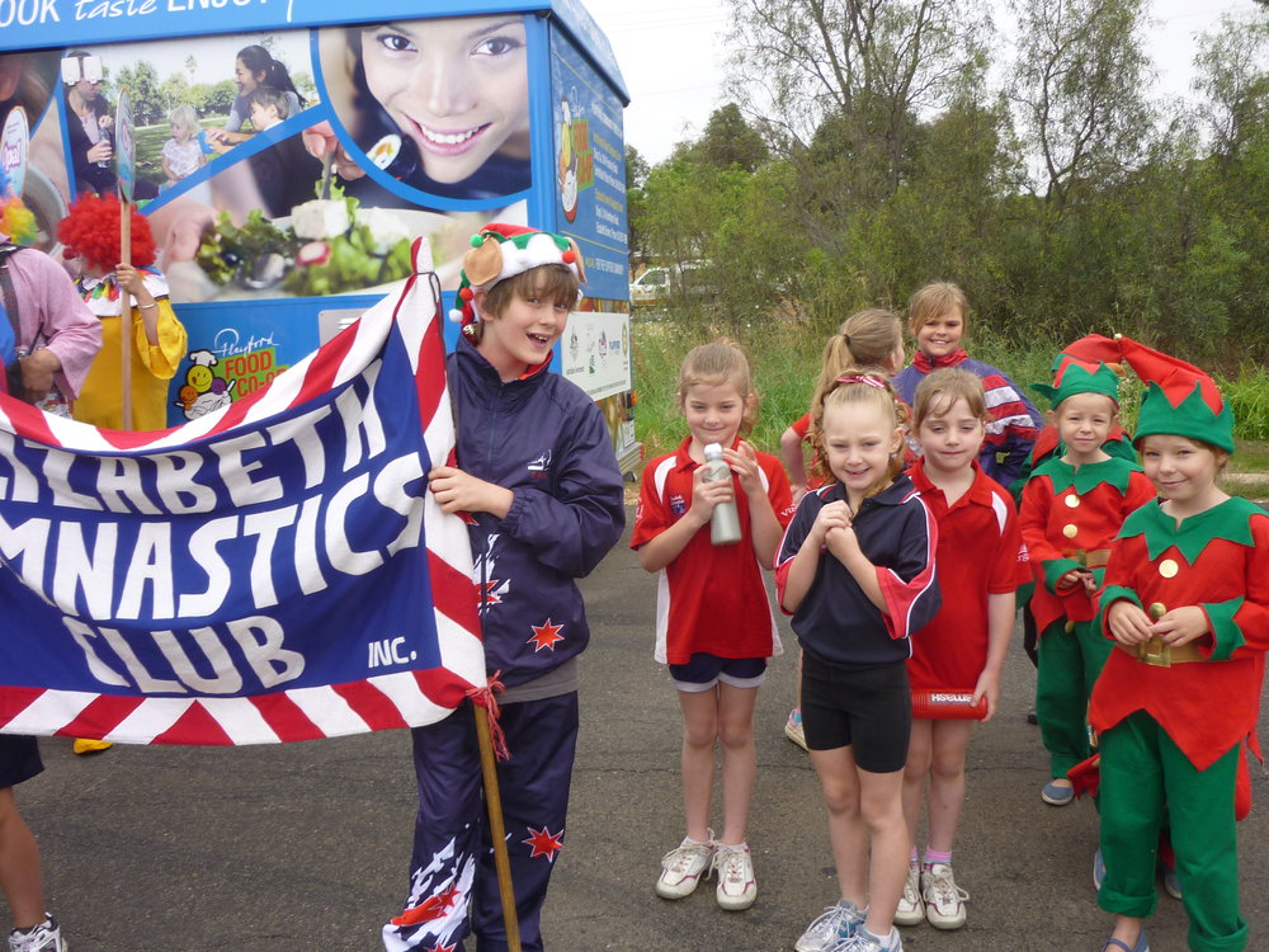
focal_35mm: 33
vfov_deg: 42.9
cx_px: 634
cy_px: 476
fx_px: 1210
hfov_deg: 55.4
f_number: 2.8
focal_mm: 5.5
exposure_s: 1/160
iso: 80
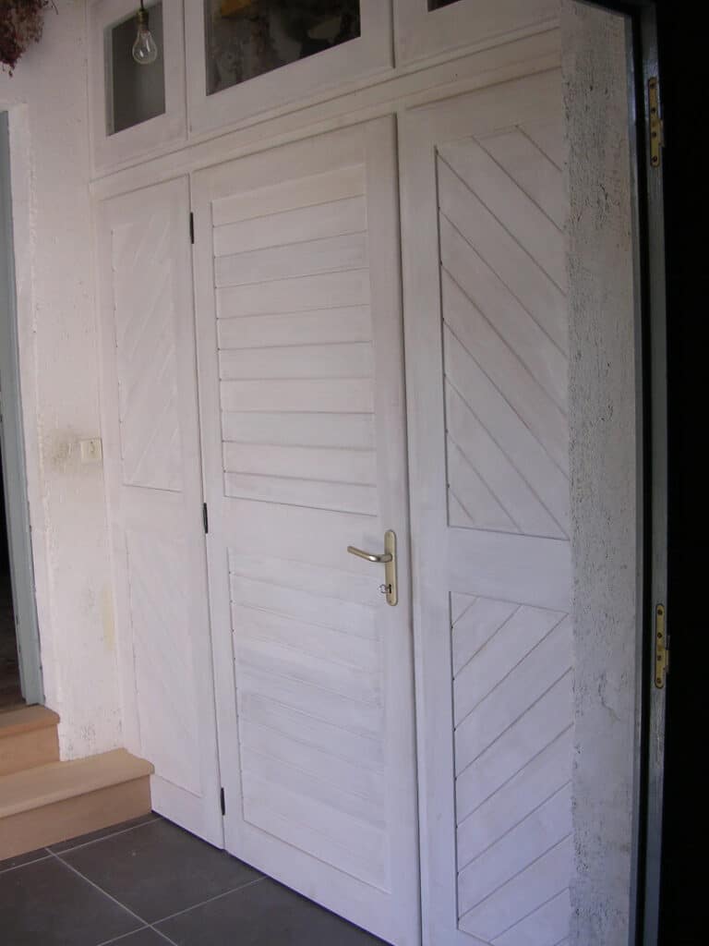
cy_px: 473
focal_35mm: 38
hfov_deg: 37.7
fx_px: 1038
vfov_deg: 49.0
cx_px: 354
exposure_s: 1/123
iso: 100
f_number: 2.8
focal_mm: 5.8
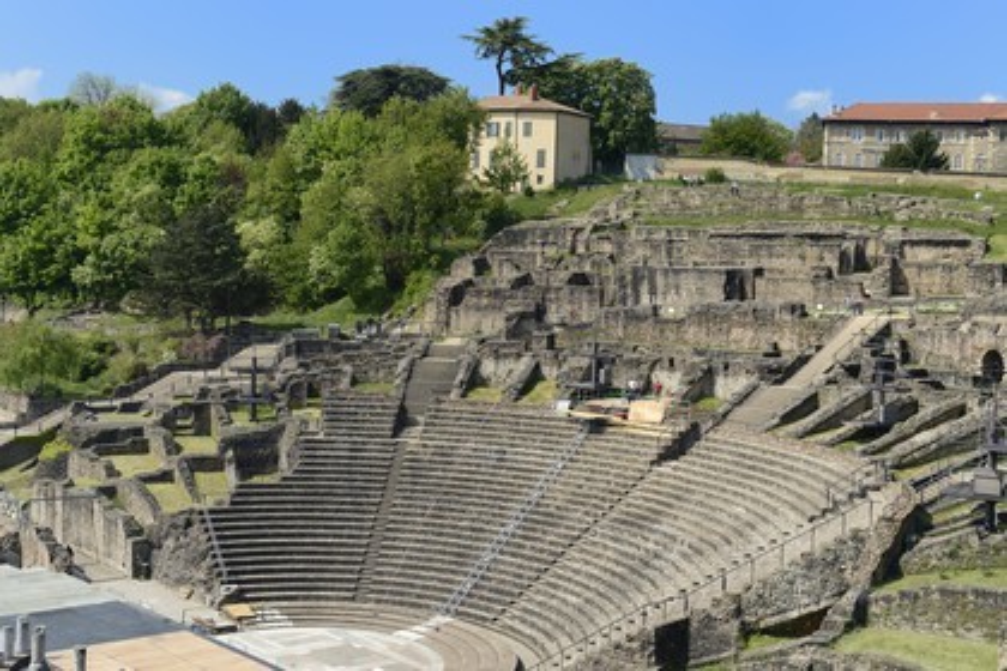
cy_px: 336
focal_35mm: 55
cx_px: 504
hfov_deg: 36.2
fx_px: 1538
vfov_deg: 24.6
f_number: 10
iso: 200
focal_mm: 55
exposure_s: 1/250
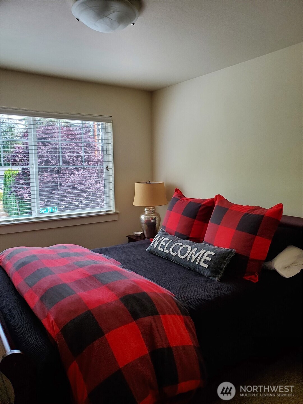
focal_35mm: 26
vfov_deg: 67.3
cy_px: 202
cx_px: 152
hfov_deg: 53.1
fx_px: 303
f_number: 2.4
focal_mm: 4.3
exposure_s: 1/90
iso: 160
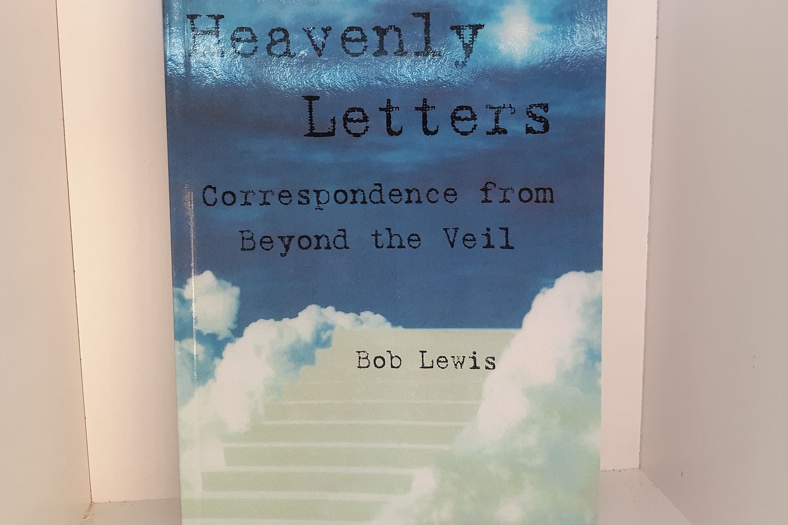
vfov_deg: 35.8
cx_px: 394
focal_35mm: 37
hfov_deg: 51.9
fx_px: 810
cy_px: 215
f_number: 1.7
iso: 80
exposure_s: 1/50
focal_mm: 3.7
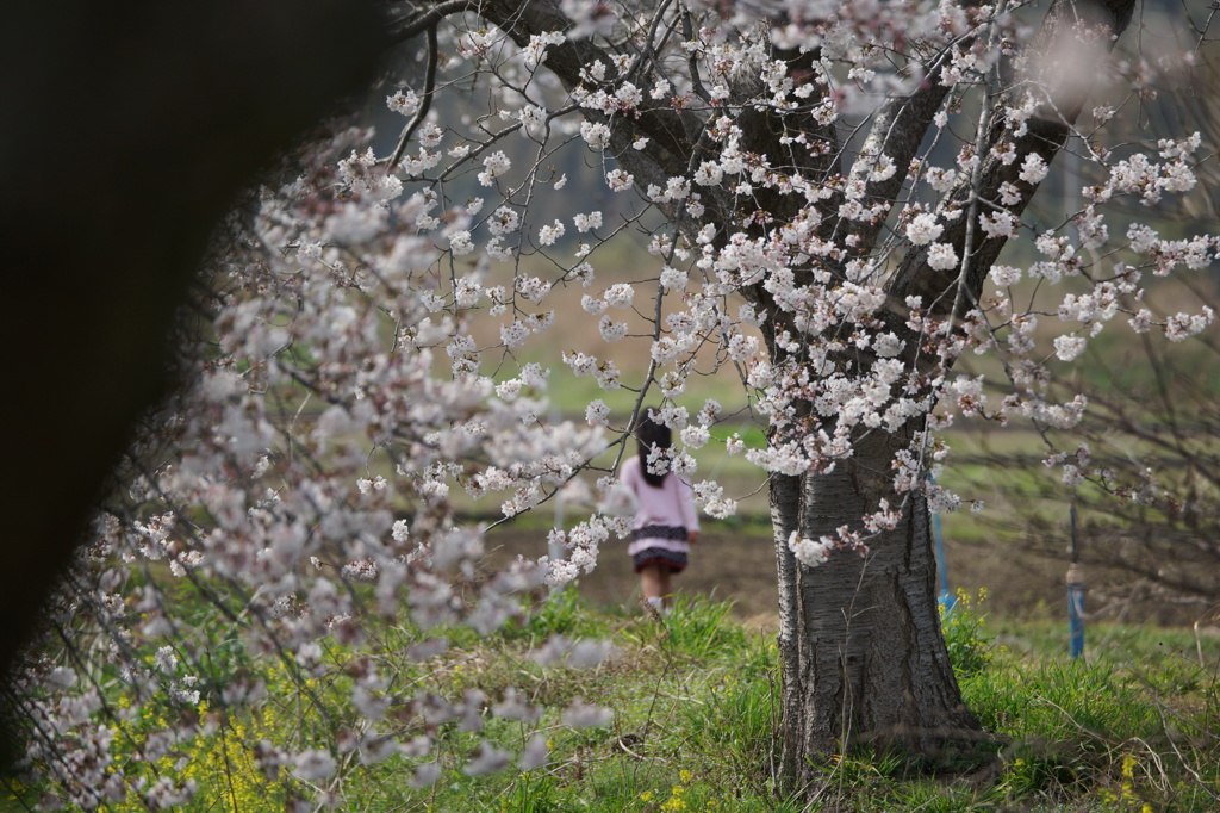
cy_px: 406
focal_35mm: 400
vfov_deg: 3.4
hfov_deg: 5.2
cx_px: 610
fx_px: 13550
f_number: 5.6
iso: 125
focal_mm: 400
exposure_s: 1/500
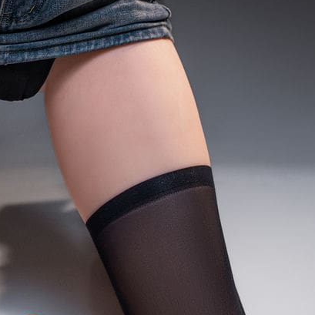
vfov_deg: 10.9
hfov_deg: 11.1
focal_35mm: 156
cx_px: 8
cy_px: -104
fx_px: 1606
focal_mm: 50
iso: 200
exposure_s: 1/160
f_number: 2.8
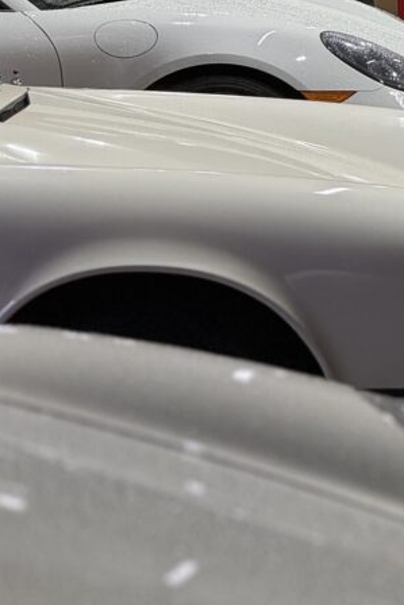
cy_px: 192
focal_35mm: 183
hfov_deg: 7.5
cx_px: 382
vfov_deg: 11.2
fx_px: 3078
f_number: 2.8
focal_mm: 9
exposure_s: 1/120
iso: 250
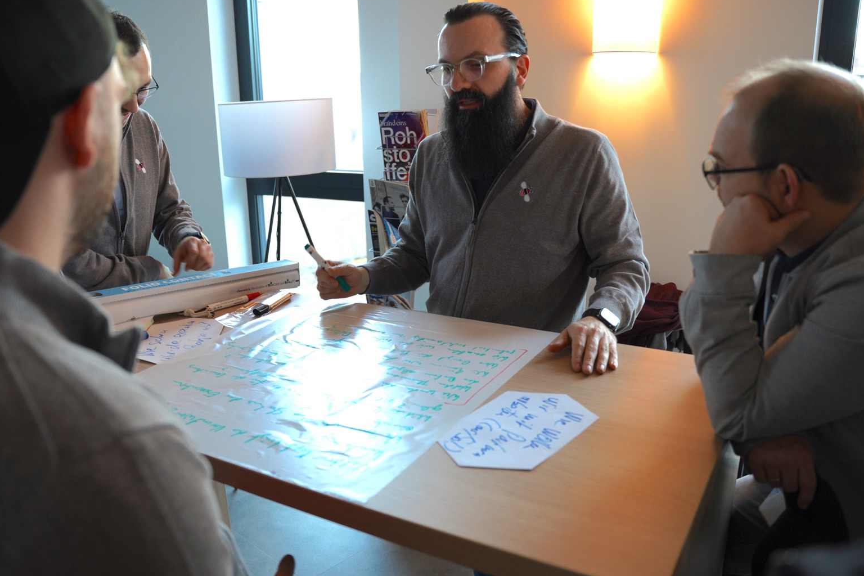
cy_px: 307
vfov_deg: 43.6
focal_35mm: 30
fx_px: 720
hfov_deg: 61.9
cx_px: 411
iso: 500
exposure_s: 1/100
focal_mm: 24
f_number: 2.8
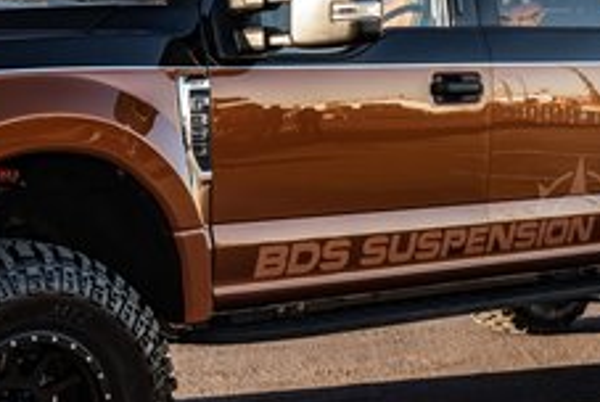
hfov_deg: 21.4
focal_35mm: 95
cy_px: 238
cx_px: 248
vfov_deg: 14.4
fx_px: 1585
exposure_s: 1/100
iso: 200
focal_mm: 36
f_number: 8
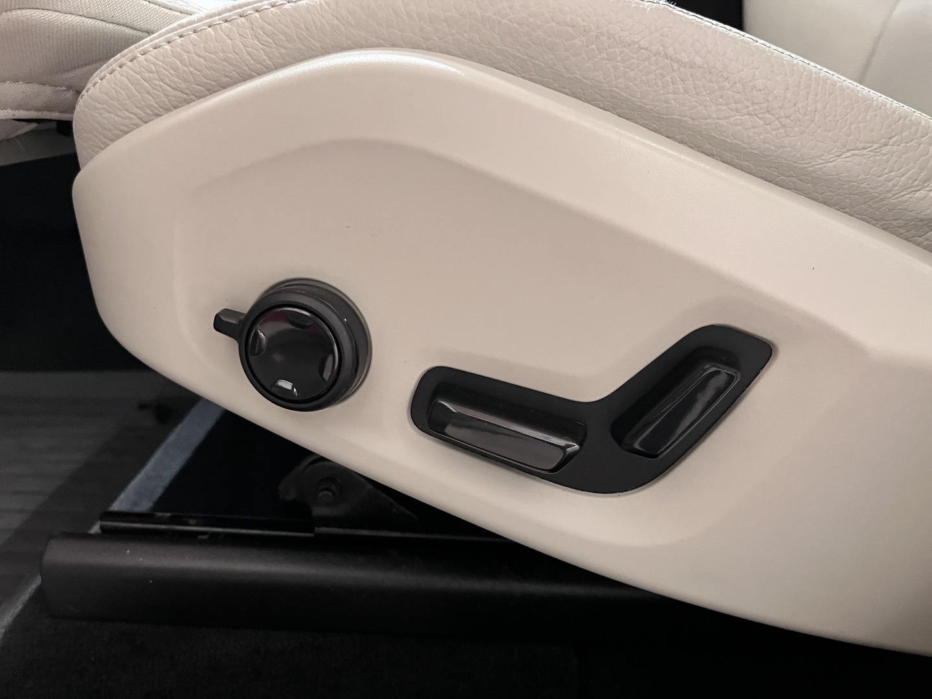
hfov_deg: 67.3
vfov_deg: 53.1
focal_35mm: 26
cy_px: 350
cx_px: 466
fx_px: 700
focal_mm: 5.1
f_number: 1.6
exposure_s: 1/33
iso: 500
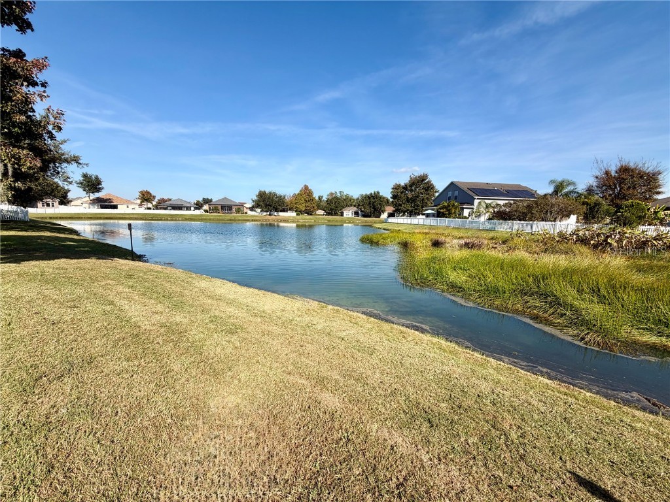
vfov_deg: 85.7
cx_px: 335
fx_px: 271
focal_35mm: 14
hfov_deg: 102.1
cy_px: 251
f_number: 2.2
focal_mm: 2.22
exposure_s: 1/830
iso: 20
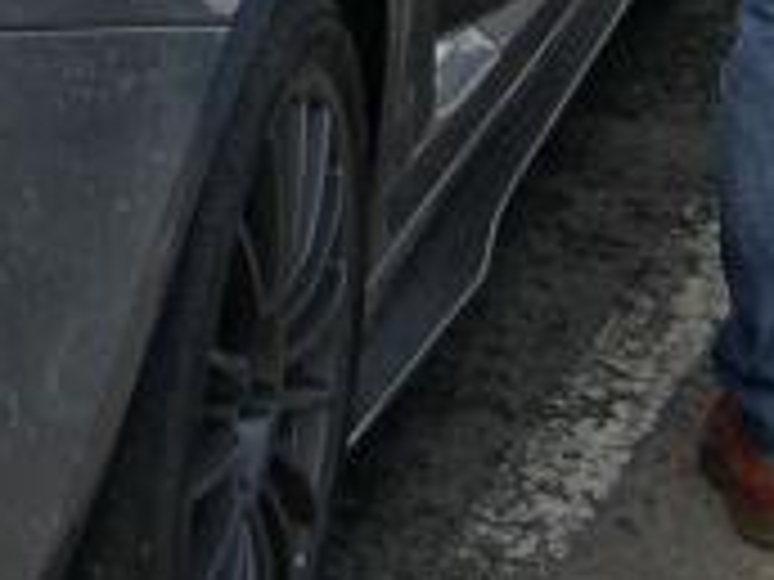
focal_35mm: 177
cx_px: -554
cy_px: -58
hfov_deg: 10.6
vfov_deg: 8.3
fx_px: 3958
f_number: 2.8
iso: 100
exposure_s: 1/543
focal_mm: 8
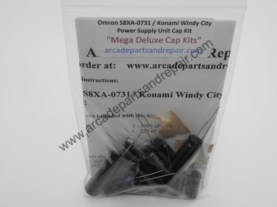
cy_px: 104
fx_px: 408
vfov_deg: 28.6
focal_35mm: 51
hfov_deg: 37.5
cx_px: 138
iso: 80
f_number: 4.9
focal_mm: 9.1
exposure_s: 1/80
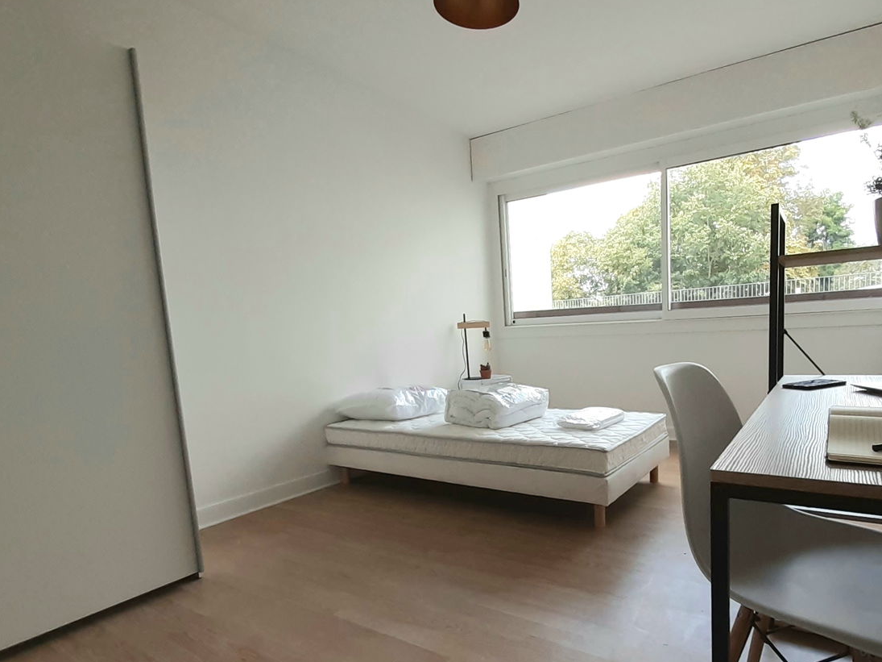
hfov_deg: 83.7
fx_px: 484
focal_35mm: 19
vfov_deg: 68.0
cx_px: 527
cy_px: 395
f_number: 2.2
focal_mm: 1.13
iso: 64
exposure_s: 1/120
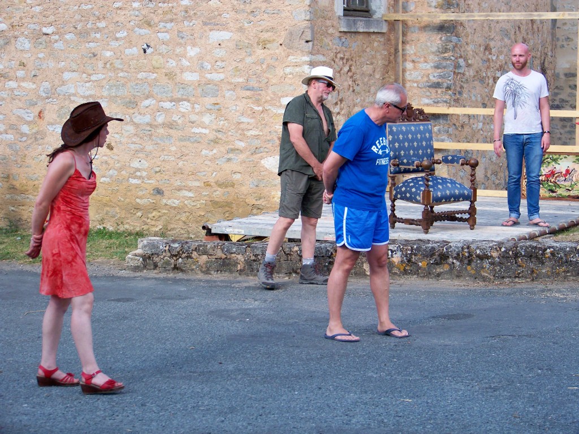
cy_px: 217
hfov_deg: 23.3
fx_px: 1405
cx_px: 290
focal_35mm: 84
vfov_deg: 17.6
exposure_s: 1/320
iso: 100
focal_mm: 16.2
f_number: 3.2
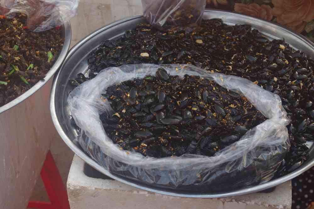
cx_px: 157
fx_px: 563
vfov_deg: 21.1
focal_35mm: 64
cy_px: 104
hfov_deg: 31.2
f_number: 8
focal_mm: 43
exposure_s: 1/80
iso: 800
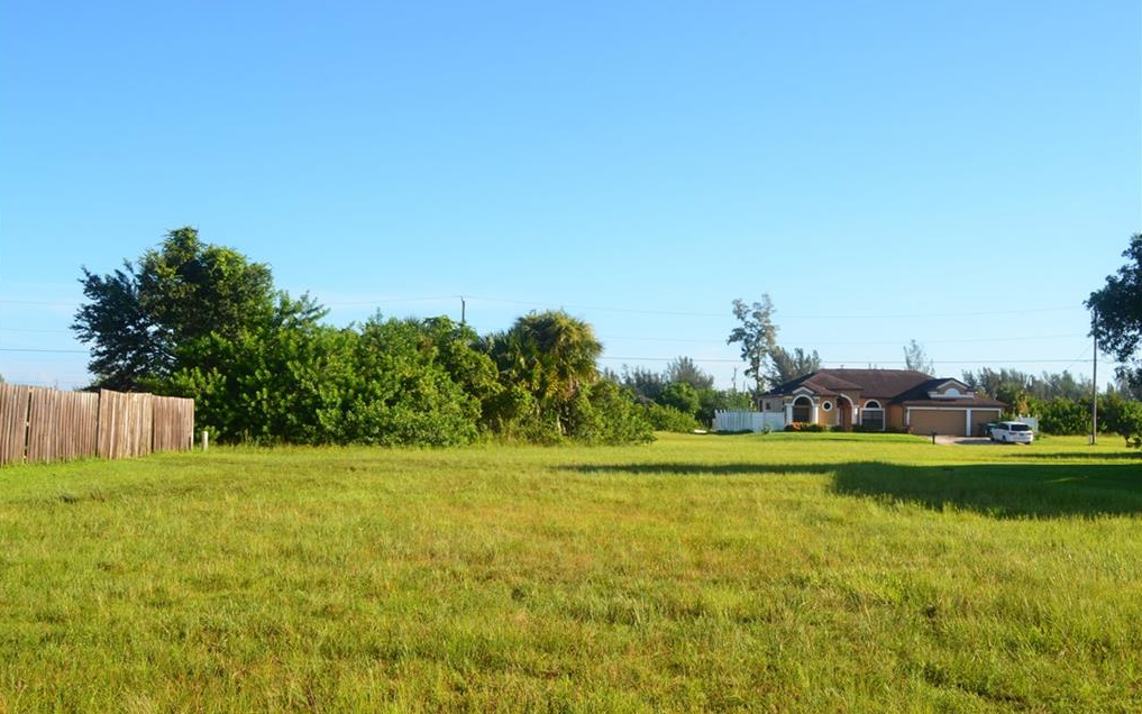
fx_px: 1245
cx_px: 568
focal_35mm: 40
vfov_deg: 32.0
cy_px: 351
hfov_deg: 49.3
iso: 400
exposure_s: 1/200
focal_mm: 26
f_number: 10
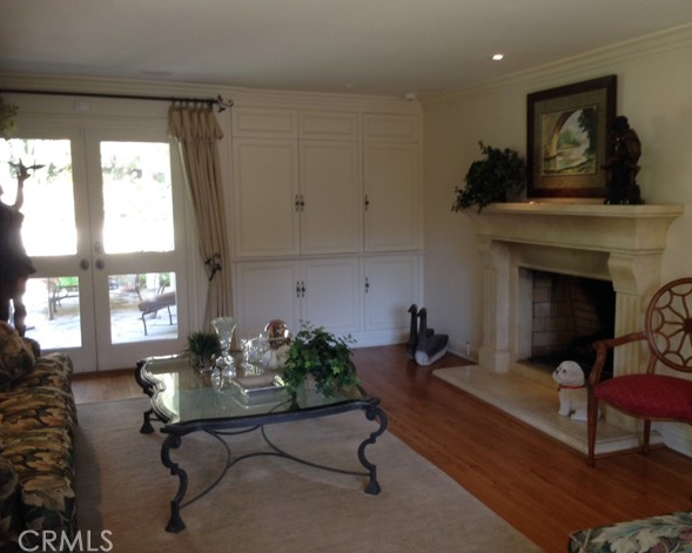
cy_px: 276
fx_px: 717
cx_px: 372
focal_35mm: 35
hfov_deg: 51.5
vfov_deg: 42.2
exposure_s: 1/20
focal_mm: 4.12
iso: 64
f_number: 2.4
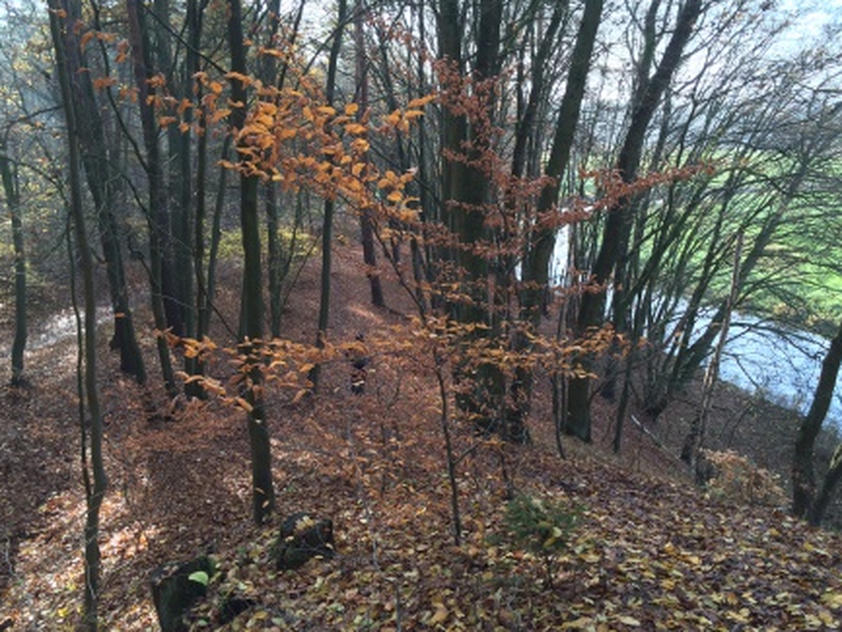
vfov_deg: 46.8
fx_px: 730
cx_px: 412
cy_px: 313
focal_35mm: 30
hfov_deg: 59.9
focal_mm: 4.15
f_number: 2.2
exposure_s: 1/120
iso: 50
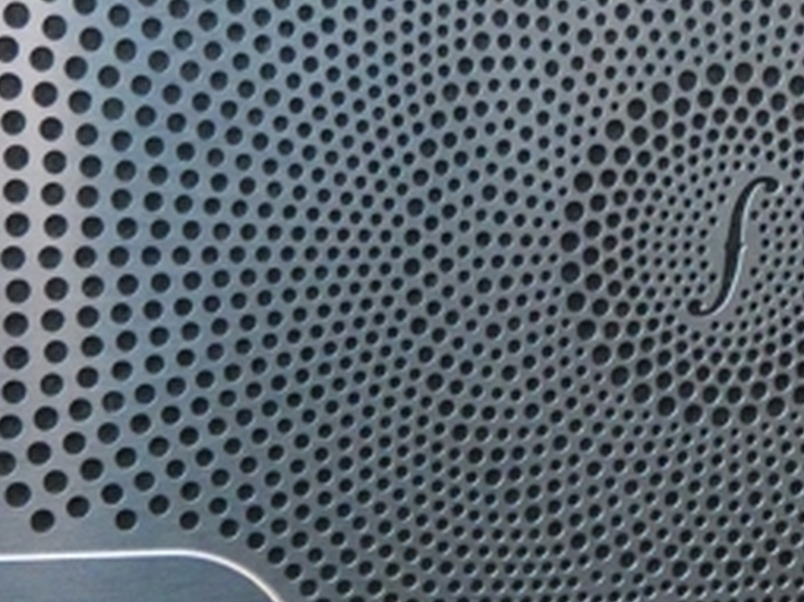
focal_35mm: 135
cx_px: 612
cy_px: 284
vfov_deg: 11.0
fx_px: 3134
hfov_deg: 14.6
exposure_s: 1/60
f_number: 3.7
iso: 1600
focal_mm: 7.8
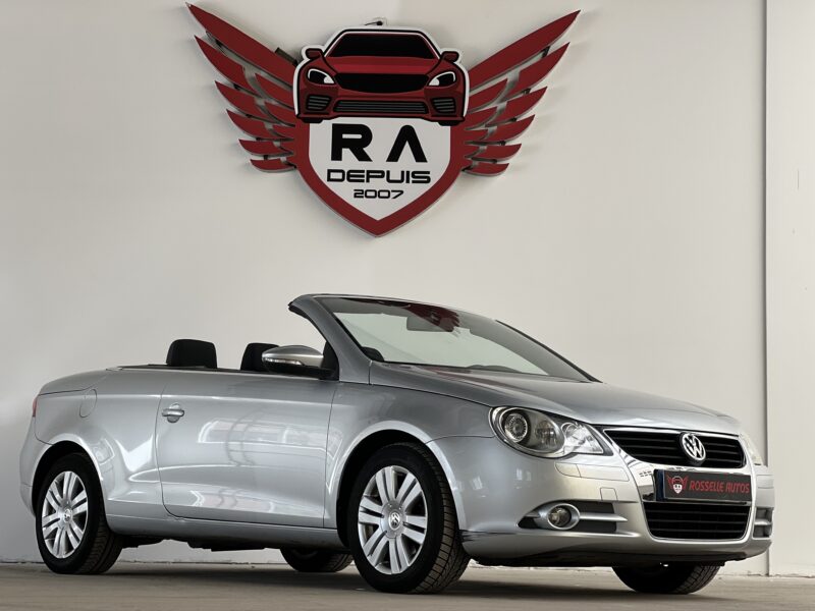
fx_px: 1813
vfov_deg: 19.1
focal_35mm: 77
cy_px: 306
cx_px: 408
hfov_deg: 25.3
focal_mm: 9
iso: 64
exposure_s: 1/121
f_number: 2.8
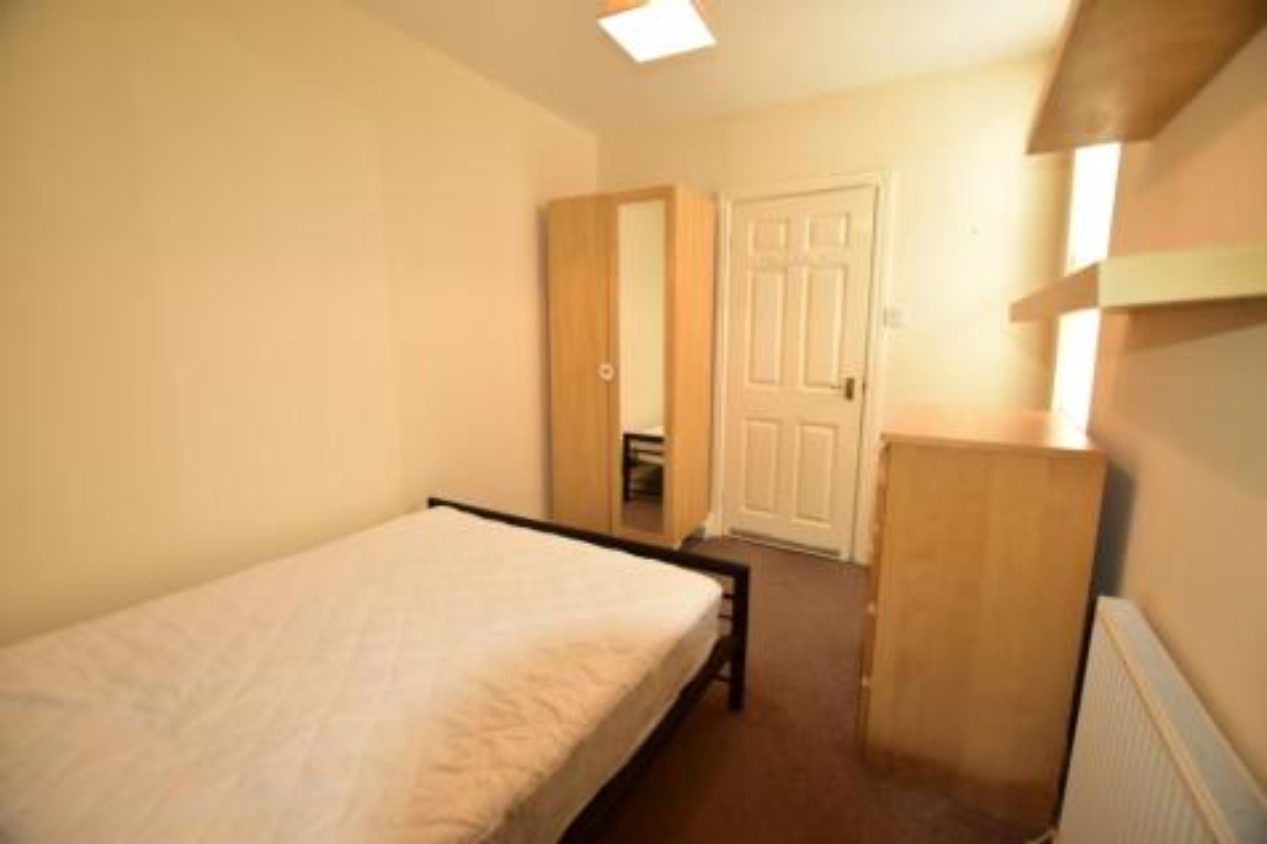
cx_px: 634
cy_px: 422
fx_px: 528
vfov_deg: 77.3
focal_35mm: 15
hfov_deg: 100.4
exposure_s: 1/60
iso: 1000
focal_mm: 10
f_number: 3.5
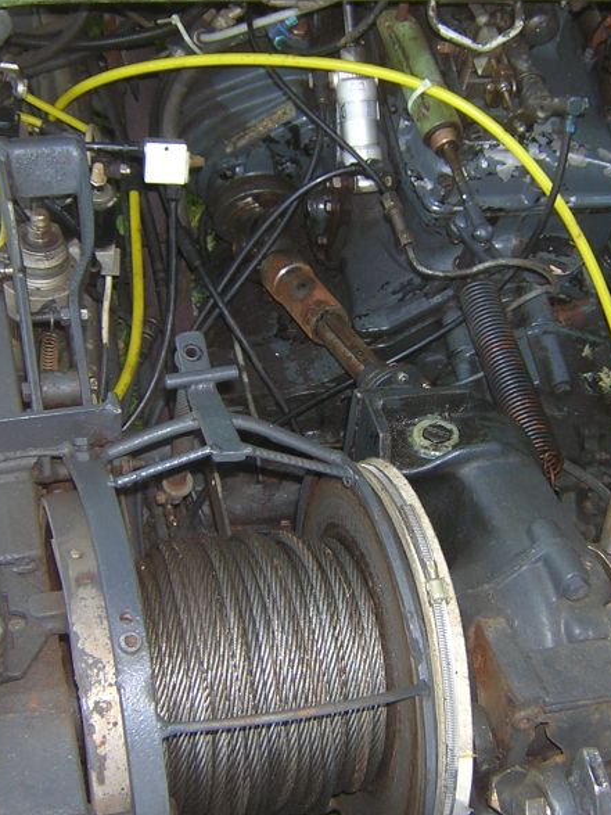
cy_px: 410
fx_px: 1153
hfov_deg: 29.6
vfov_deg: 38.9
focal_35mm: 49
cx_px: 364
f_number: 2.6
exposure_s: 1/60.1
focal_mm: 4.7
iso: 104
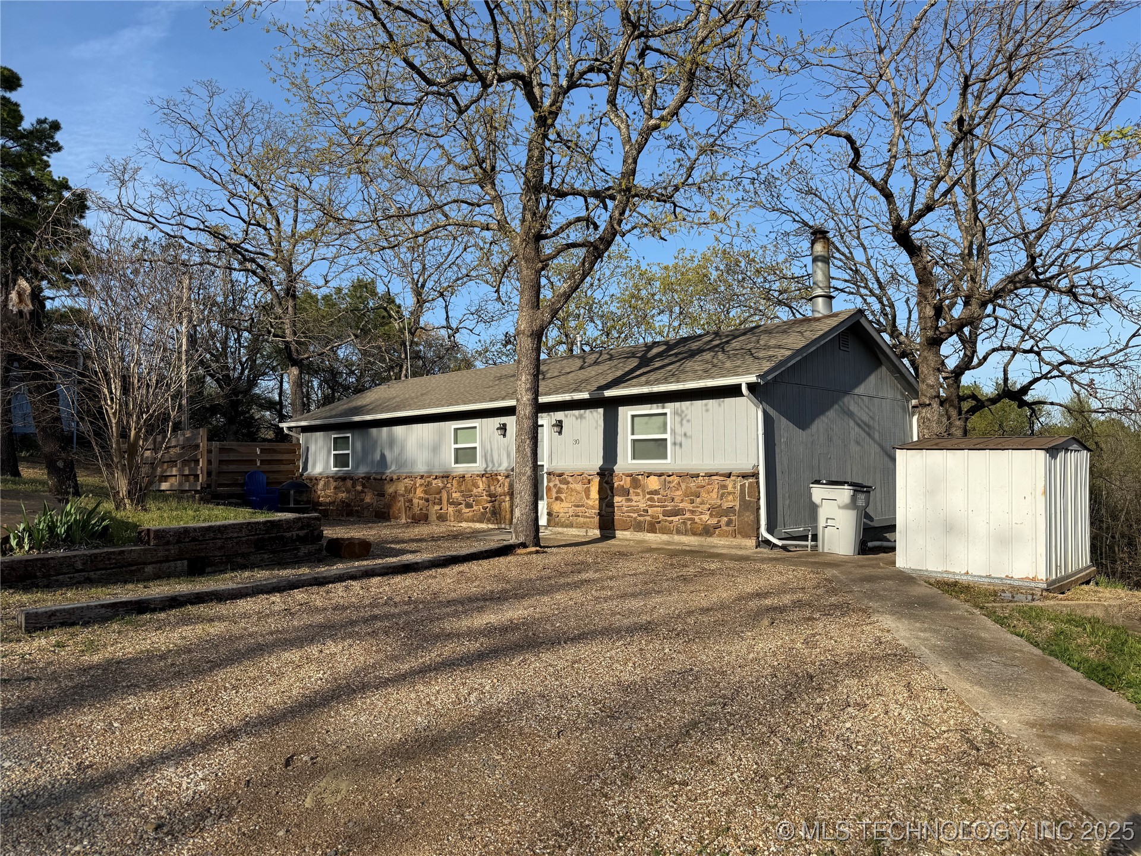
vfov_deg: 56.8
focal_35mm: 24
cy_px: 428
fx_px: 791
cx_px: 570
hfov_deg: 71.6
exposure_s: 1/3953
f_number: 1.78
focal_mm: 6.76
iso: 80
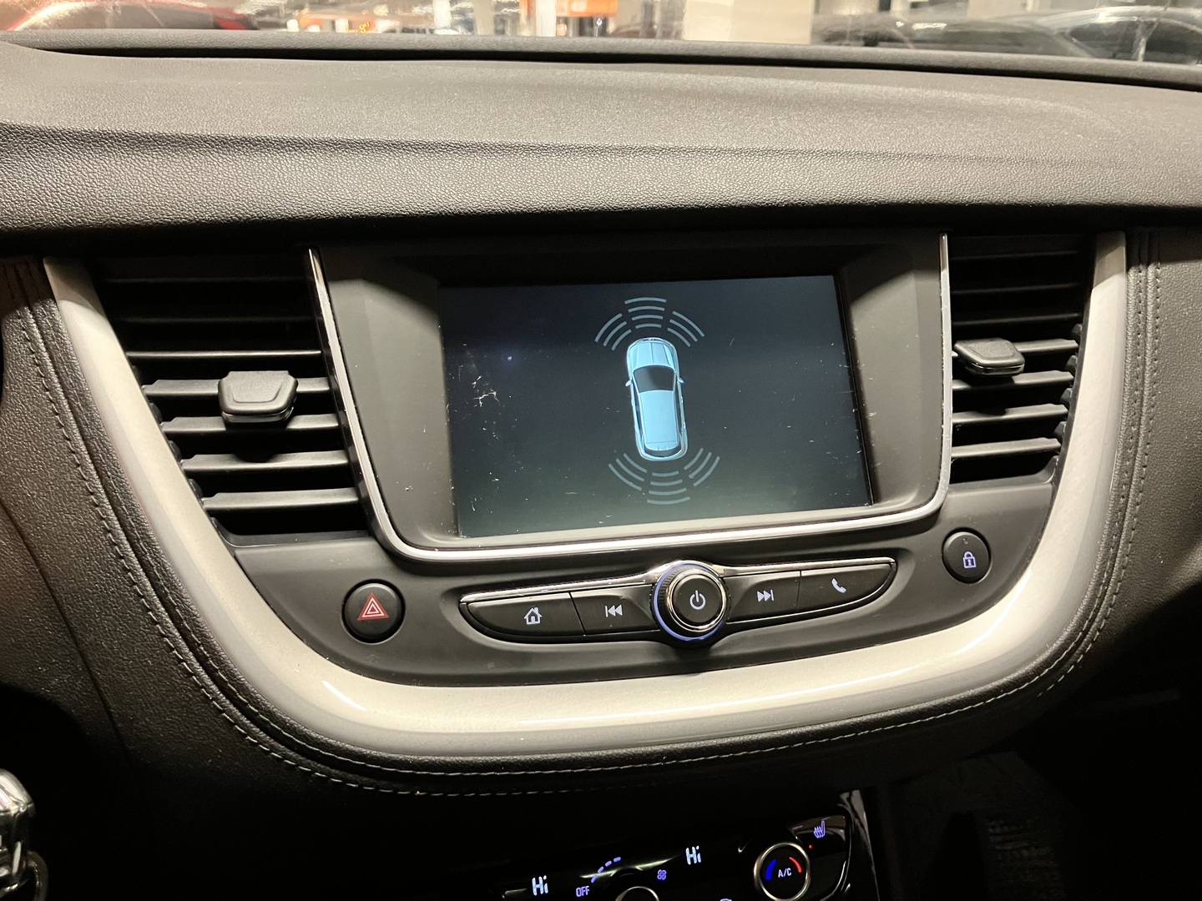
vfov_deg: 49.7
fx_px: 972
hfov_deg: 63.4
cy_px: 450
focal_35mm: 28
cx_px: 601
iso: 320
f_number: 1.8
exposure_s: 1/57
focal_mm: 3.99
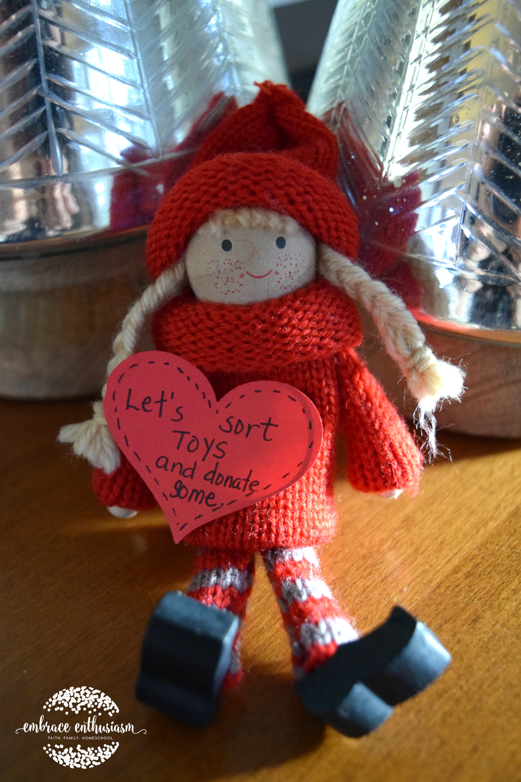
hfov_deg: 31.9
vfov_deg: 46.4
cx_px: 260
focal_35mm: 42
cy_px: 391
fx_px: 912
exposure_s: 1/60
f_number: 4.2
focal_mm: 28
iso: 2500
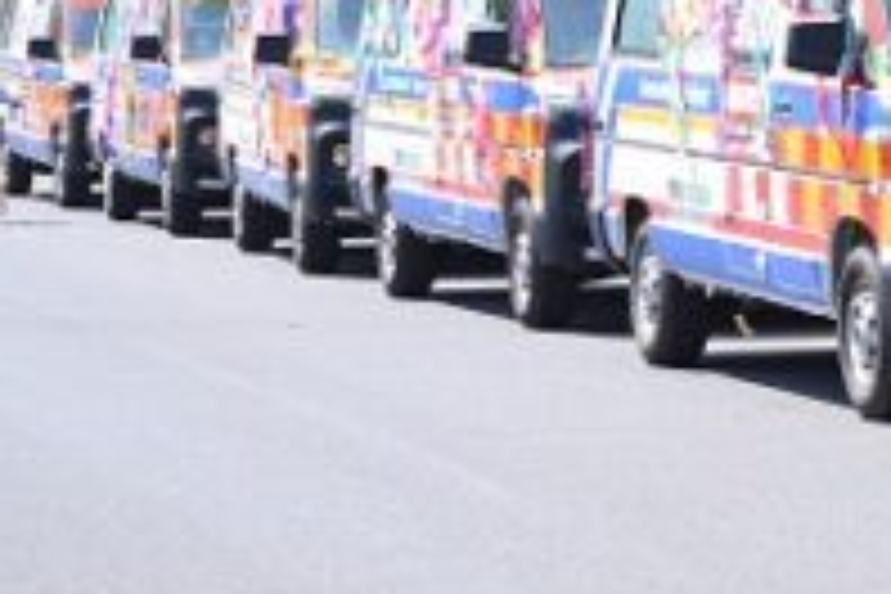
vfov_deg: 6.7
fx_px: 5098
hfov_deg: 9.8
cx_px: 1166
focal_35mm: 206
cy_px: 52
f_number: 5
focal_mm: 48
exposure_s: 1/250
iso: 100
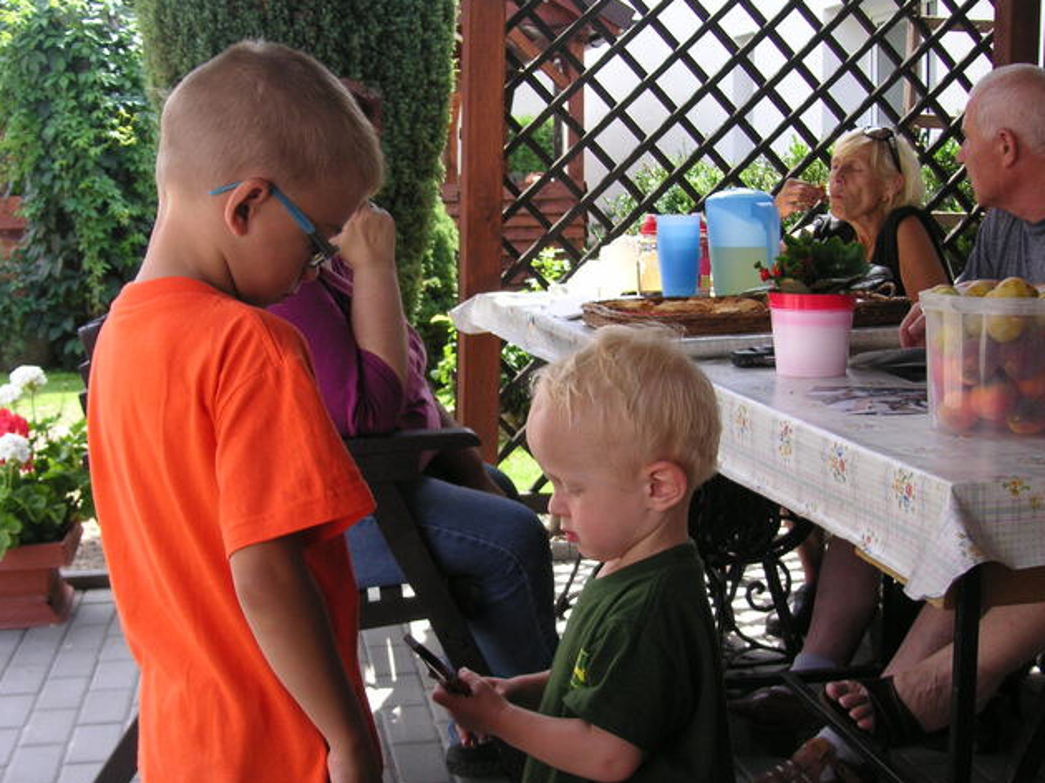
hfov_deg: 40.4
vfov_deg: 30.8
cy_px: 440
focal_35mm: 47
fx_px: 1418
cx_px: 448
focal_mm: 6.1
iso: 50
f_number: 2.8
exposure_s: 1/180
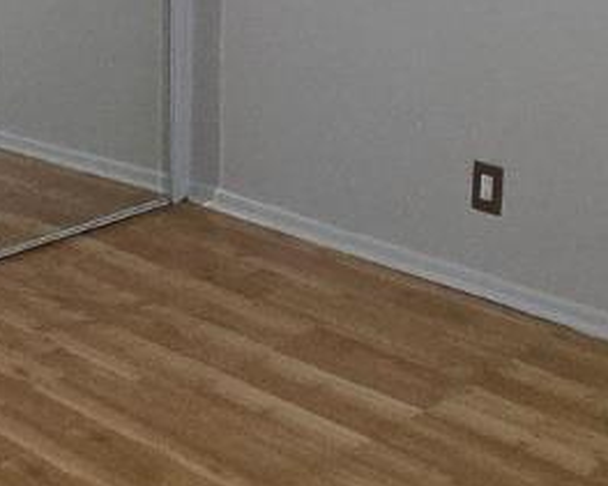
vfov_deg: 19.8
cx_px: 129
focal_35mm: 72
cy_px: -112
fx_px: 1295
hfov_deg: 26.0
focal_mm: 2.2
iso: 1250
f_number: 2.2
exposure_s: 1/60
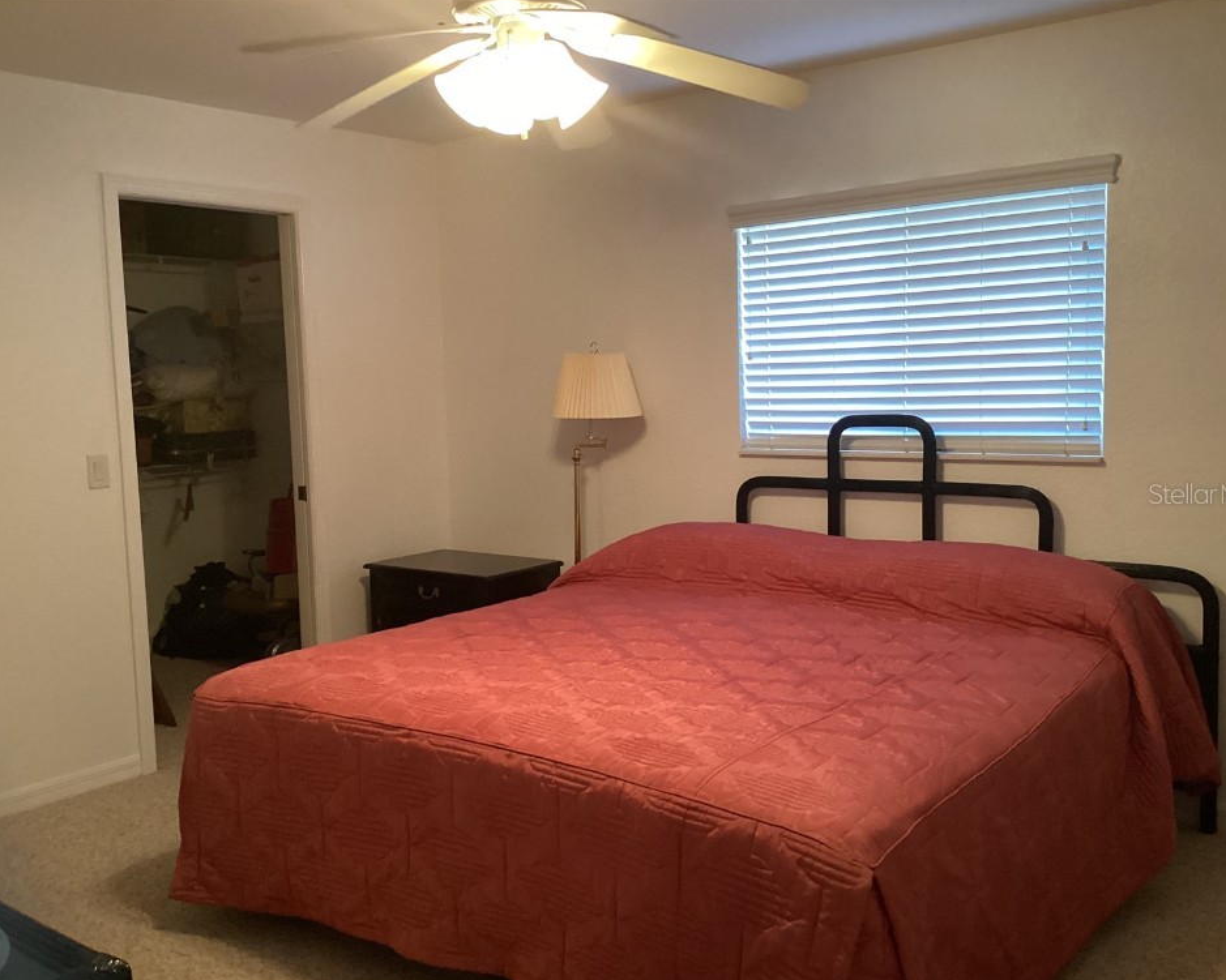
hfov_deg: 54.2
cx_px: 603
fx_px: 1197
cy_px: 493
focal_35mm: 33
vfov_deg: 44.5
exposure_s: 1/40
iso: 320
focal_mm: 3.3
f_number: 2.4
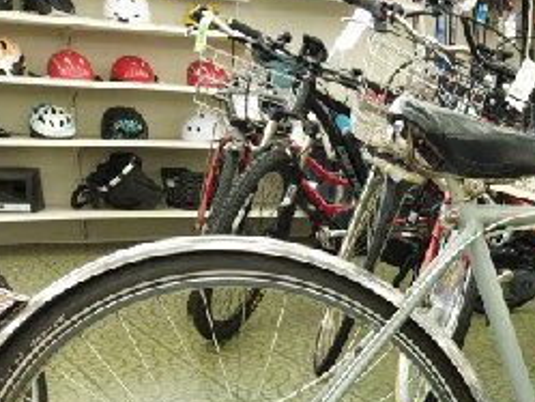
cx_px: 559
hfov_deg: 27.7
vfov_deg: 21.5
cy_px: 434
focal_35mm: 65
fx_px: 1005
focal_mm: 4.71
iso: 119
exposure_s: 1/60
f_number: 1.79
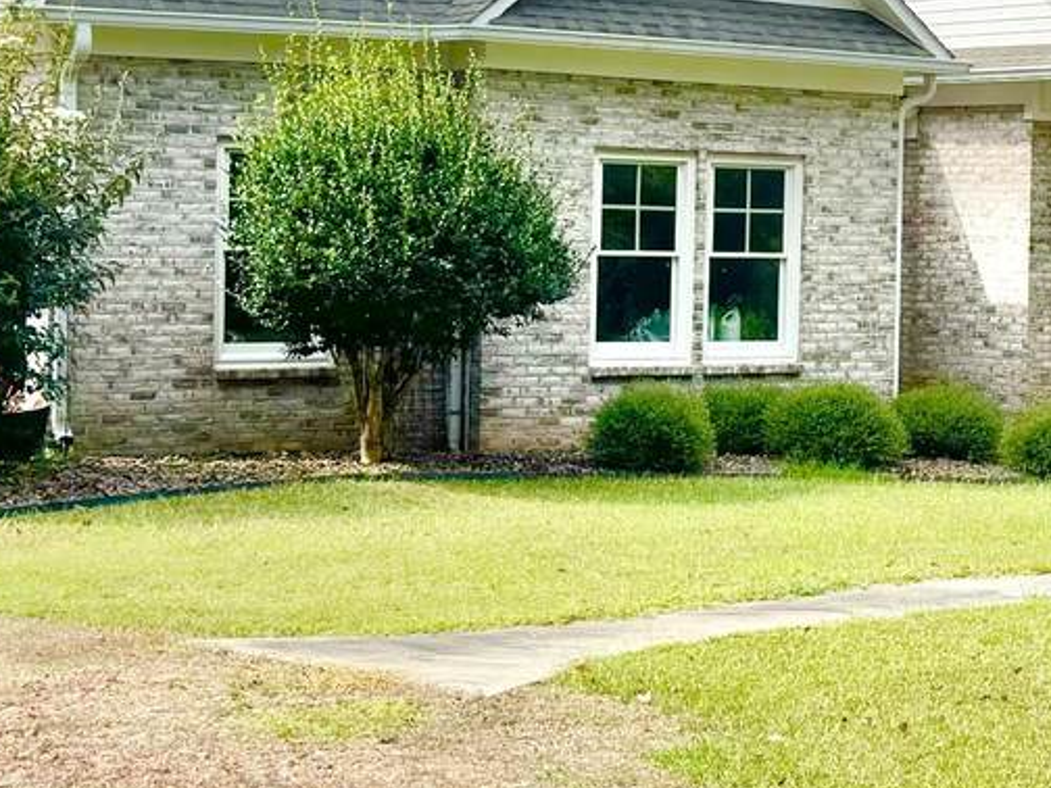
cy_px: 150
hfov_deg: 31.5
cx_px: 669
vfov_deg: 23.6
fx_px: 1852
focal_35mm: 61
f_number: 1.78
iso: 80
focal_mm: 6.76
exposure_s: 1/2252
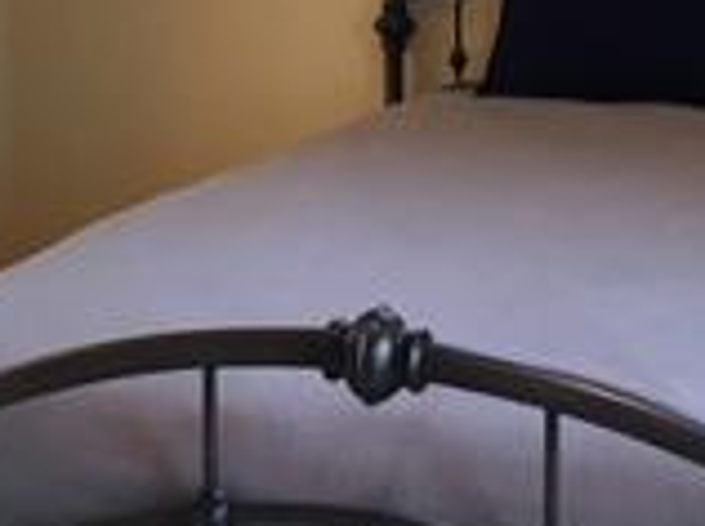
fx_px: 1912
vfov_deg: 15.0
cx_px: 442
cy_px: -156
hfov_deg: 20.9
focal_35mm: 94
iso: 250
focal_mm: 4.15
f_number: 2.2
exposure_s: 1/15
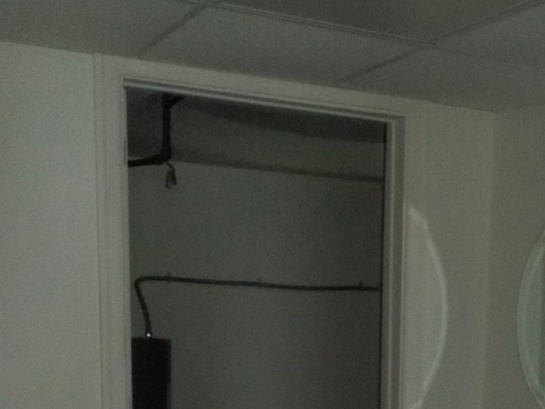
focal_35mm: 65
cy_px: 491
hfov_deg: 29.2
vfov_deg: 21.0
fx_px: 1024
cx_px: 434
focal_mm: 4.1
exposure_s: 1/4
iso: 800
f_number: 3.3
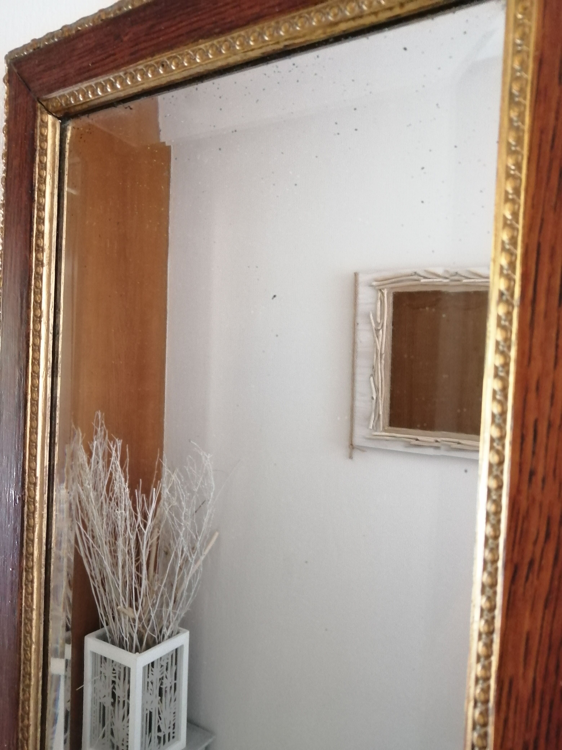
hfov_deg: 53.1
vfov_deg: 67.3
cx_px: 281
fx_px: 563
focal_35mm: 26
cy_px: 375
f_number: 1.8
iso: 640
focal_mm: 3.46
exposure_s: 1/20
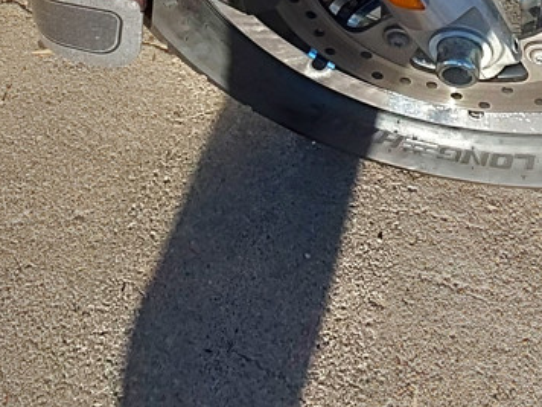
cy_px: -189
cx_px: 282
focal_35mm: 84
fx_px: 1315
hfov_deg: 23.3
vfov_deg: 16.2
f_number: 1.9
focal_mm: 2.91
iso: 50
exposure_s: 1/645
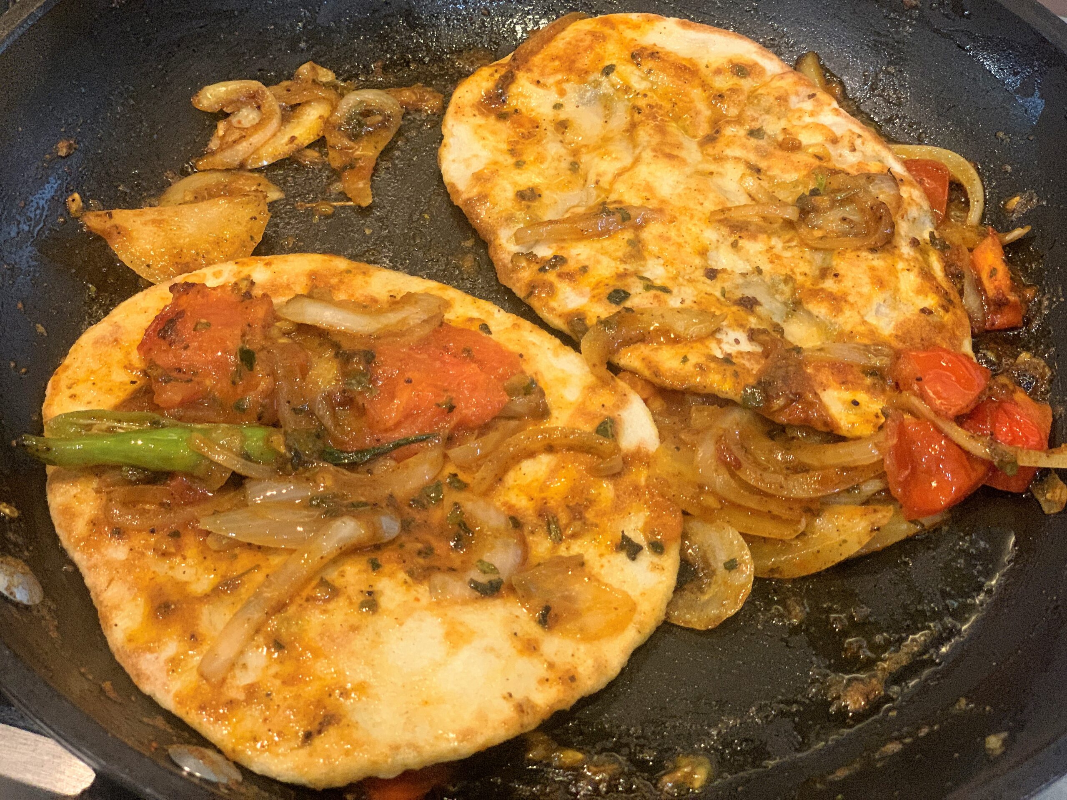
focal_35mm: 52
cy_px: 400
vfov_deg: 28.0
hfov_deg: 36.8
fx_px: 1603
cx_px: 534
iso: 400
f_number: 2.4
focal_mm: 6
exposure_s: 1/50
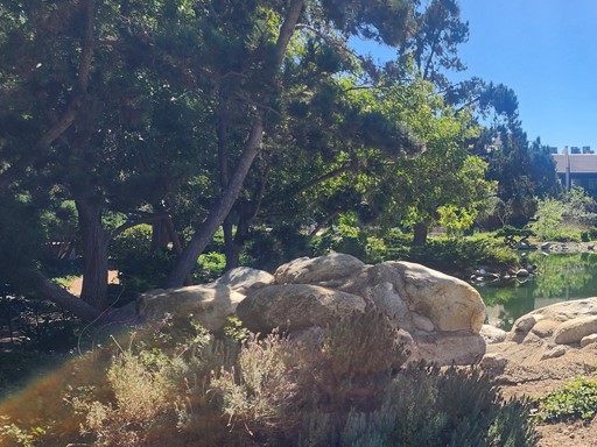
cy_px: 278
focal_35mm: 46
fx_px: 793
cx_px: 578
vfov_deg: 31.4
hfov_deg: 37.4
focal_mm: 6.4
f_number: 1.8
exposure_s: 1/788
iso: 12
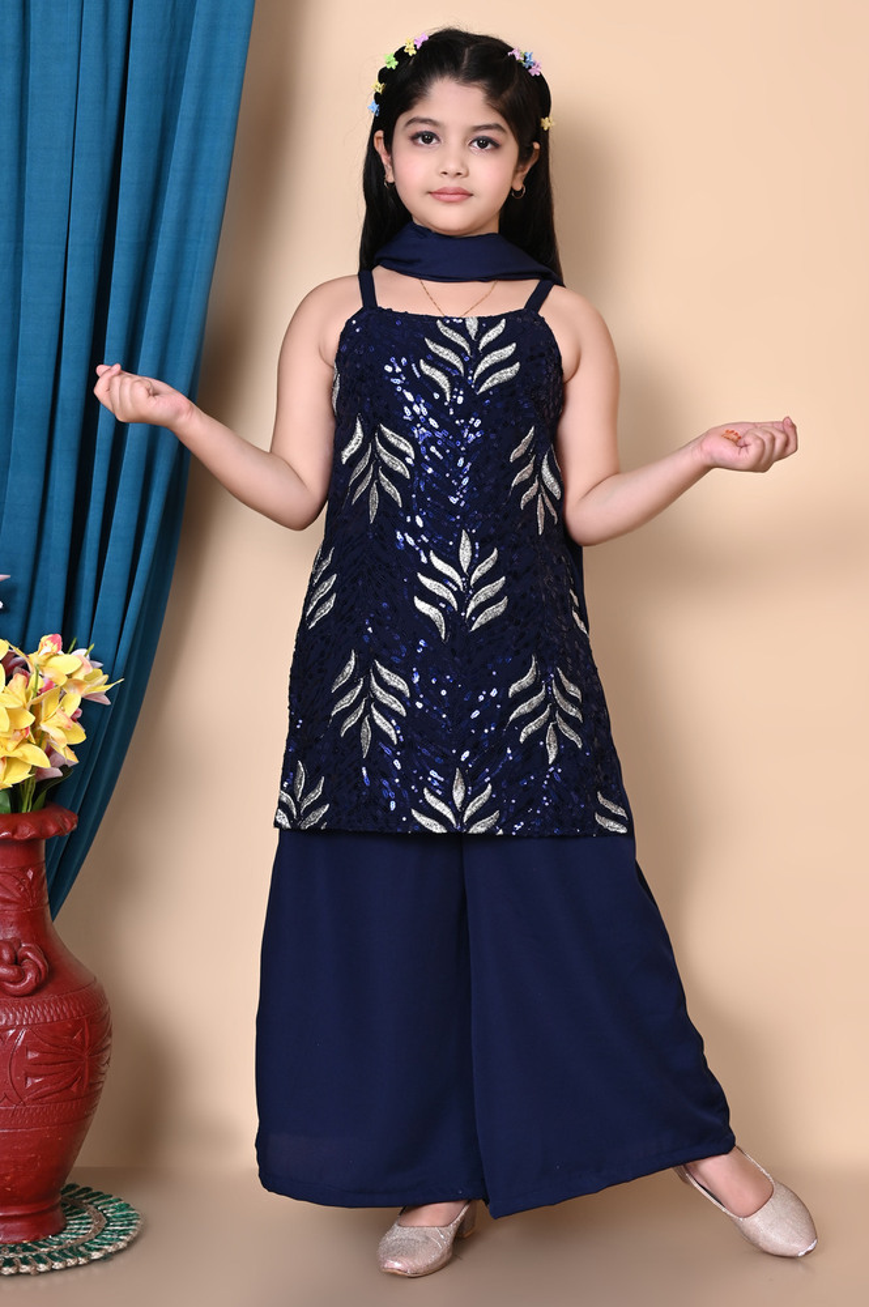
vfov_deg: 28.9
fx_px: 2539
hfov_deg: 19.4
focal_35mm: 70
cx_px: 434
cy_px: 654
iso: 320
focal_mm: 70
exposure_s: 1/160
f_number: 11
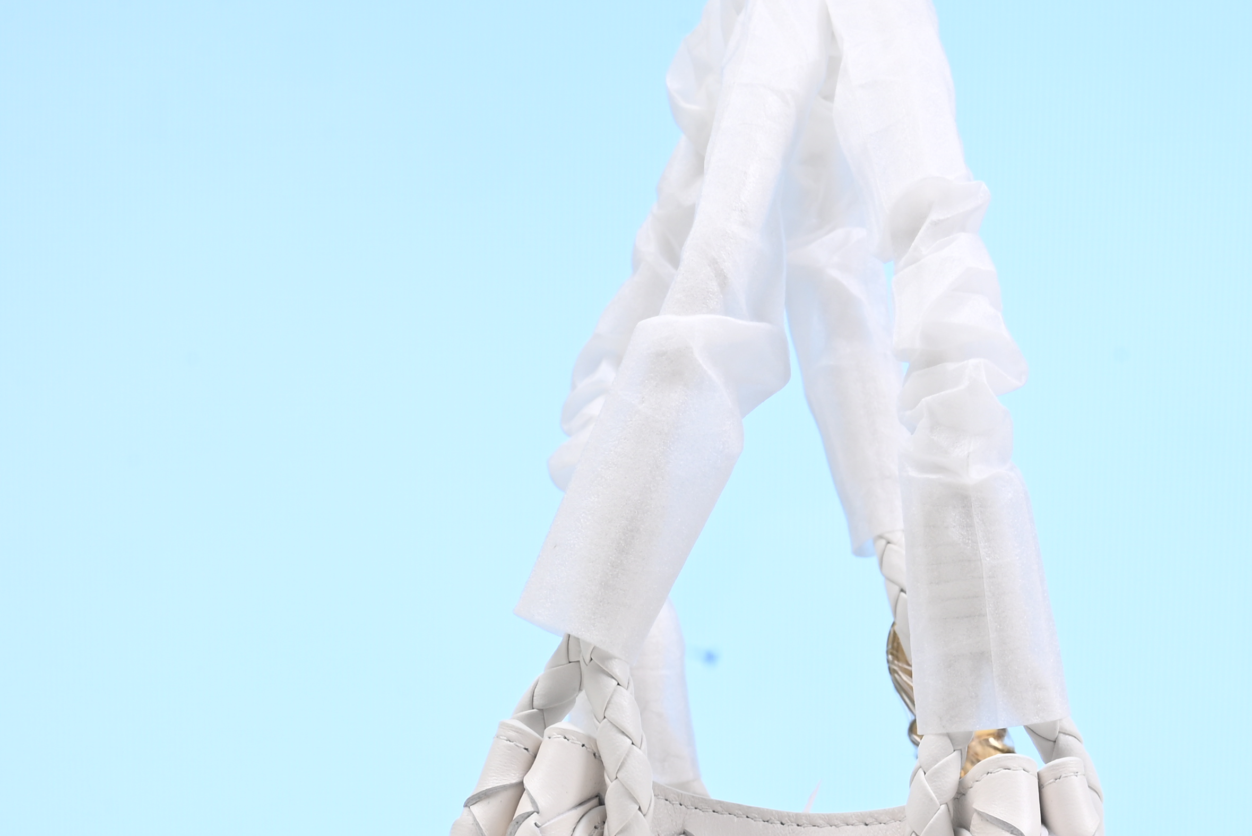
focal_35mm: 102
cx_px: 900
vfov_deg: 13.2
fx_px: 3549
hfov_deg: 19.9
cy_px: 853
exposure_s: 1/2
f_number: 16
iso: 100
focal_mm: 40
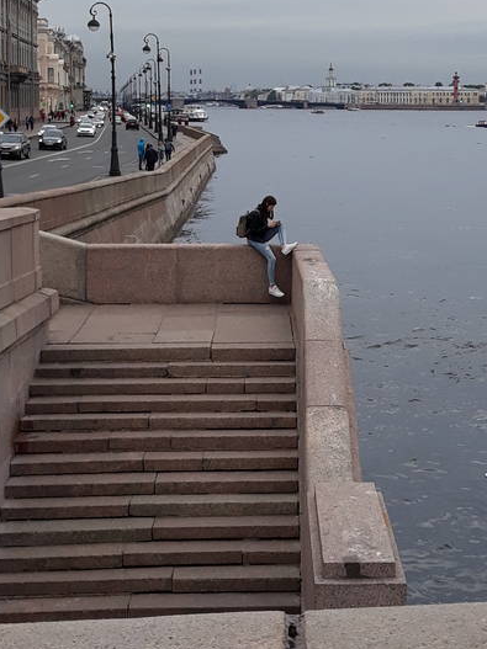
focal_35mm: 41
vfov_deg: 44.4
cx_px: 344
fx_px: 769
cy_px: 171
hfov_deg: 34.6
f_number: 1.7
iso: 40
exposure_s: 1/535
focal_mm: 3.71
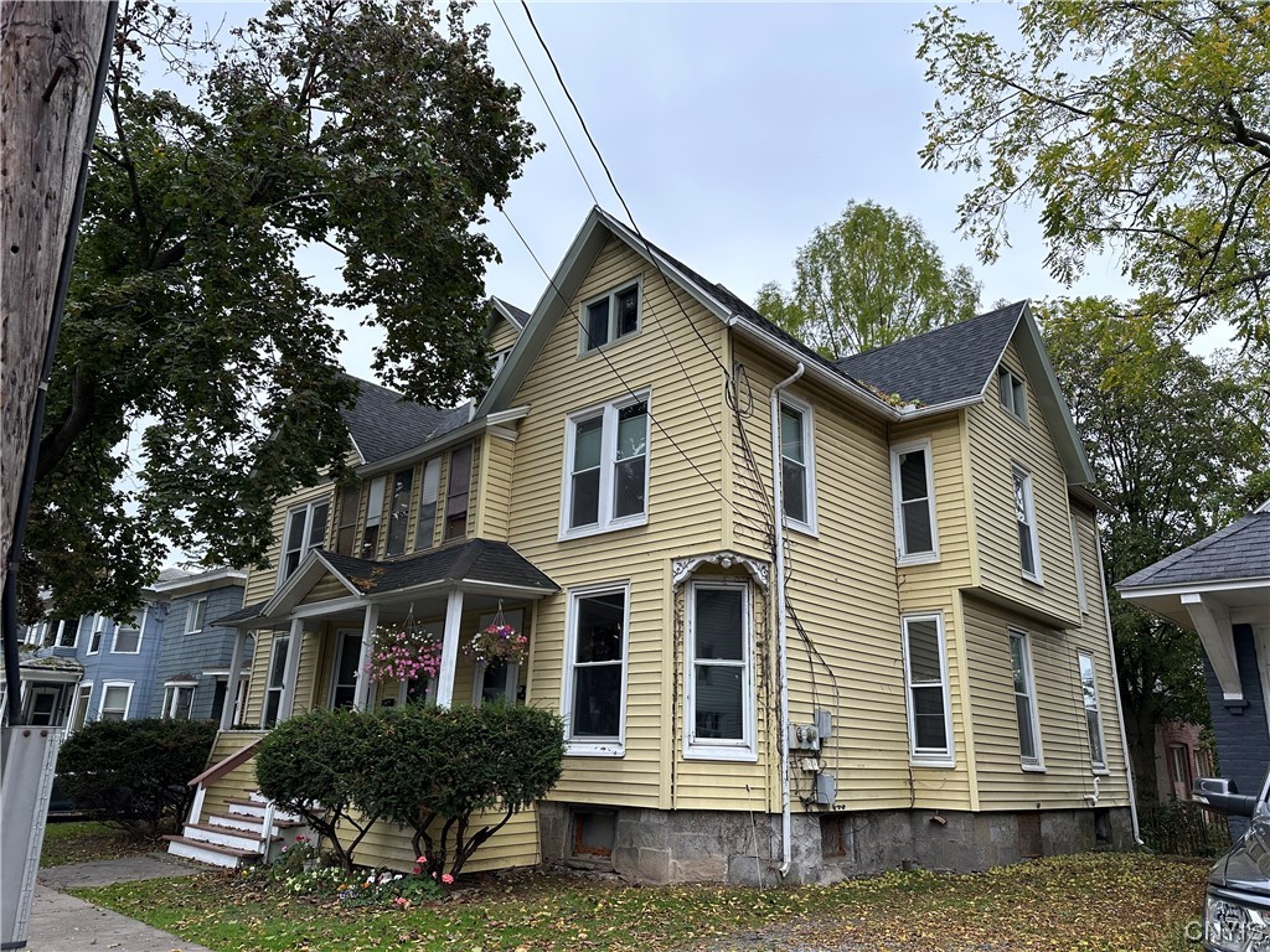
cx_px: 635
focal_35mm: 24
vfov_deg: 56.8
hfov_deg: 71.6
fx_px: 881
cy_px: 476
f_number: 1.78
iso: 80
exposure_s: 1/816
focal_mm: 6.86
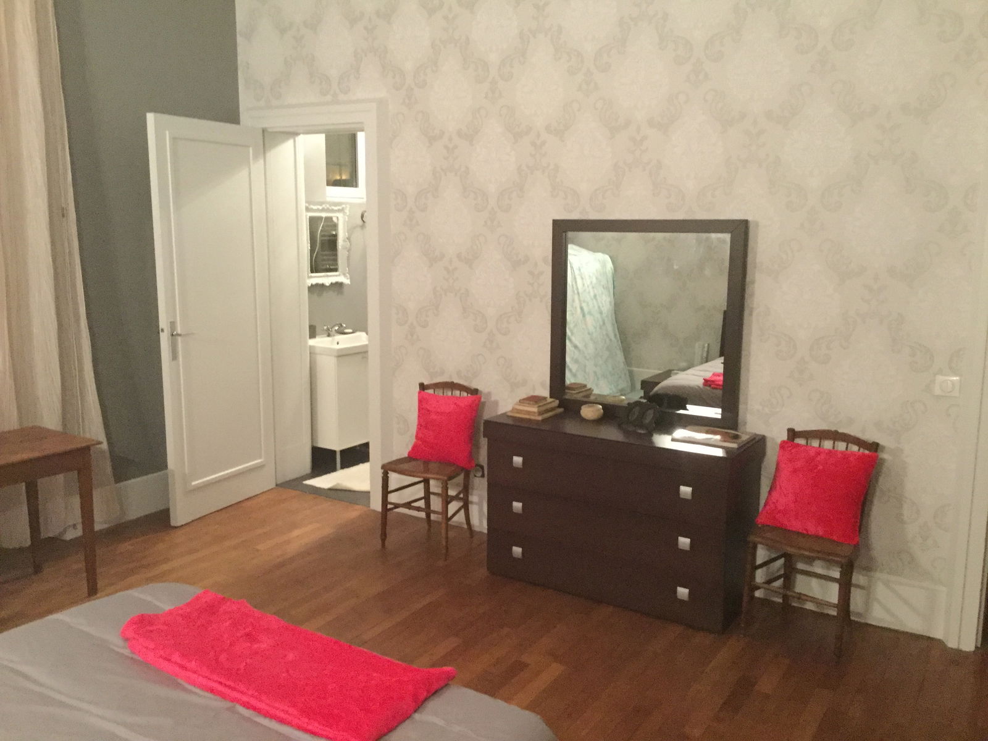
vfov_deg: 45.4
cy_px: 370
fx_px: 885
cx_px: 494
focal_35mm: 31
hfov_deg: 58.4
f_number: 2.4
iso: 500
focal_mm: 3.3
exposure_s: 1/17
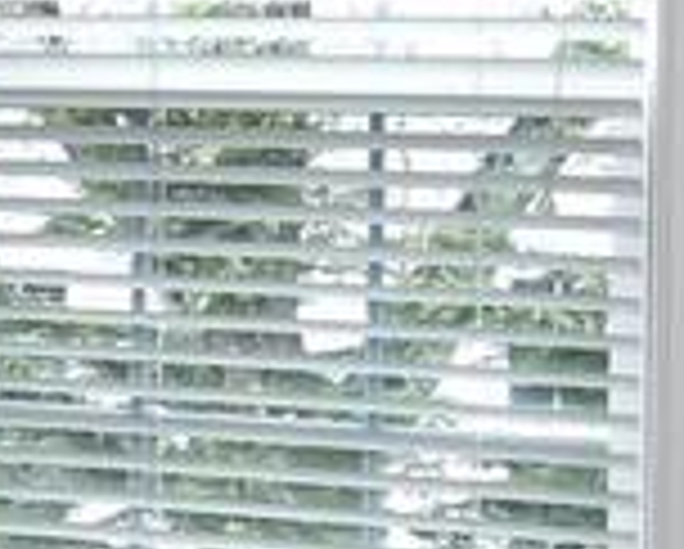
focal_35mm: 160
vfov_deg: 9.7
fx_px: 3243
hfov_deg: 9.6
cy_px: 288
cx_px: -1287
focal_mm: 12
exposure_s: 1/60
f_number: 4
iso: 360
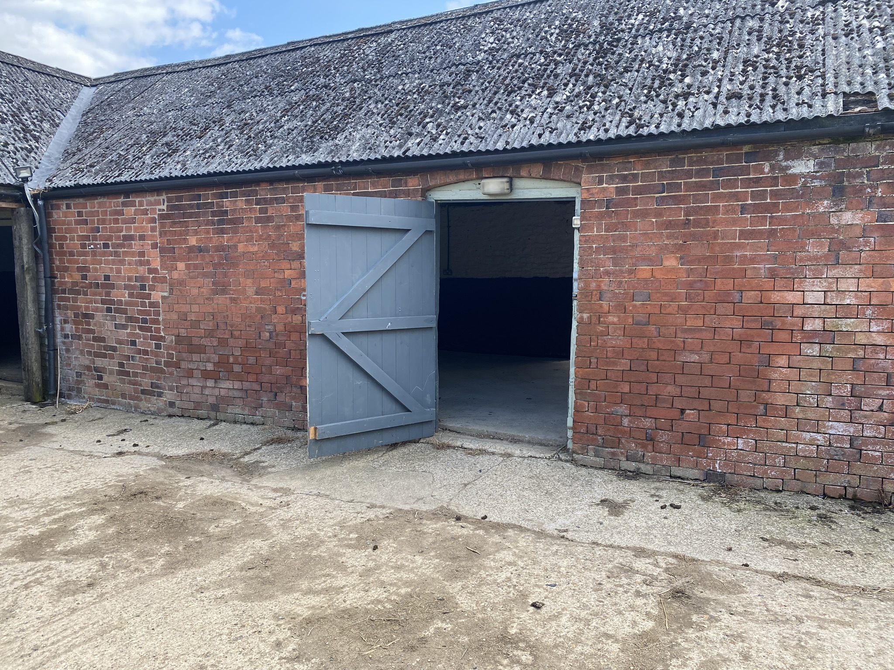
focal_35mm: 26
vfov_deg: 53.1
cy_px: 335
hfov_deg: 67.3
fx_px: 671
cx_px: 447
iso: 32
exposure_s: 1/456
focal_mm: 4.25
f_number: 1.8
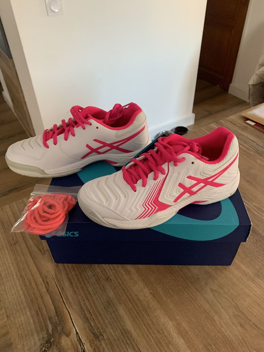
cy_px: 176
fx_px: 264
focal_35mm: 26
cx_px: 132
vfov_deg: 67.3
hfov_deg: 53.1
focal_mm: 4.25
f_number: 1.8
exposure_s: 1/60
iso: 400
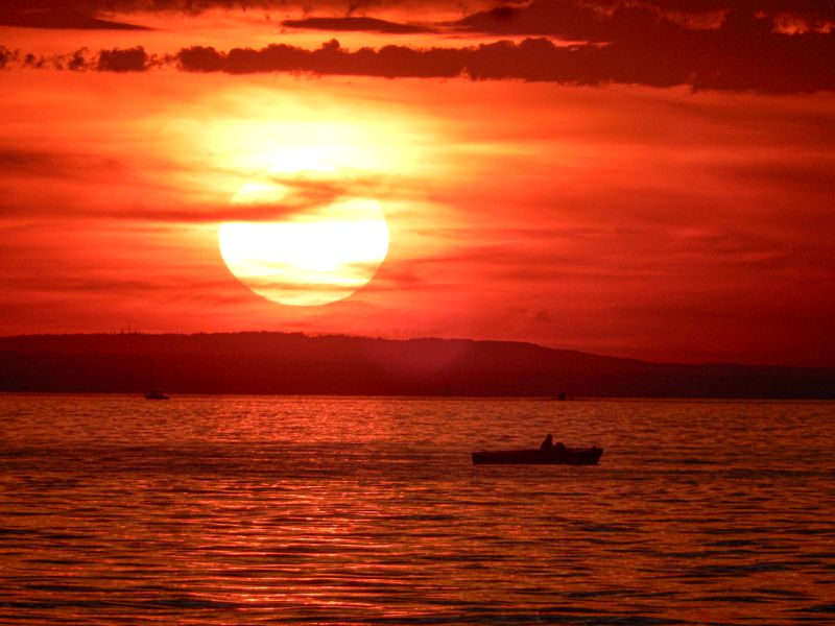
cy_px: 313
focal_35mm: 750
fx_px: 18091
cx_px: 418
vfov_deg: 2.0
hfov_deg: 2.6
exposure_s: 1/500
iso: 125
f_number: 6.4
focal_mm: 135
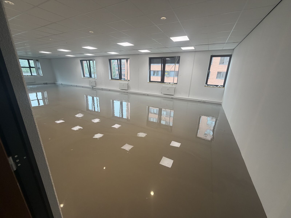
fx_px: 118
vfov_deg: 85.7
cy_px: 109
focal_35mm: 14
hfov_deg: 102.1
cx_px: 146
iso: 160
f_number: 2.2
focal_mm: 2.22
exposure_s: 1/100
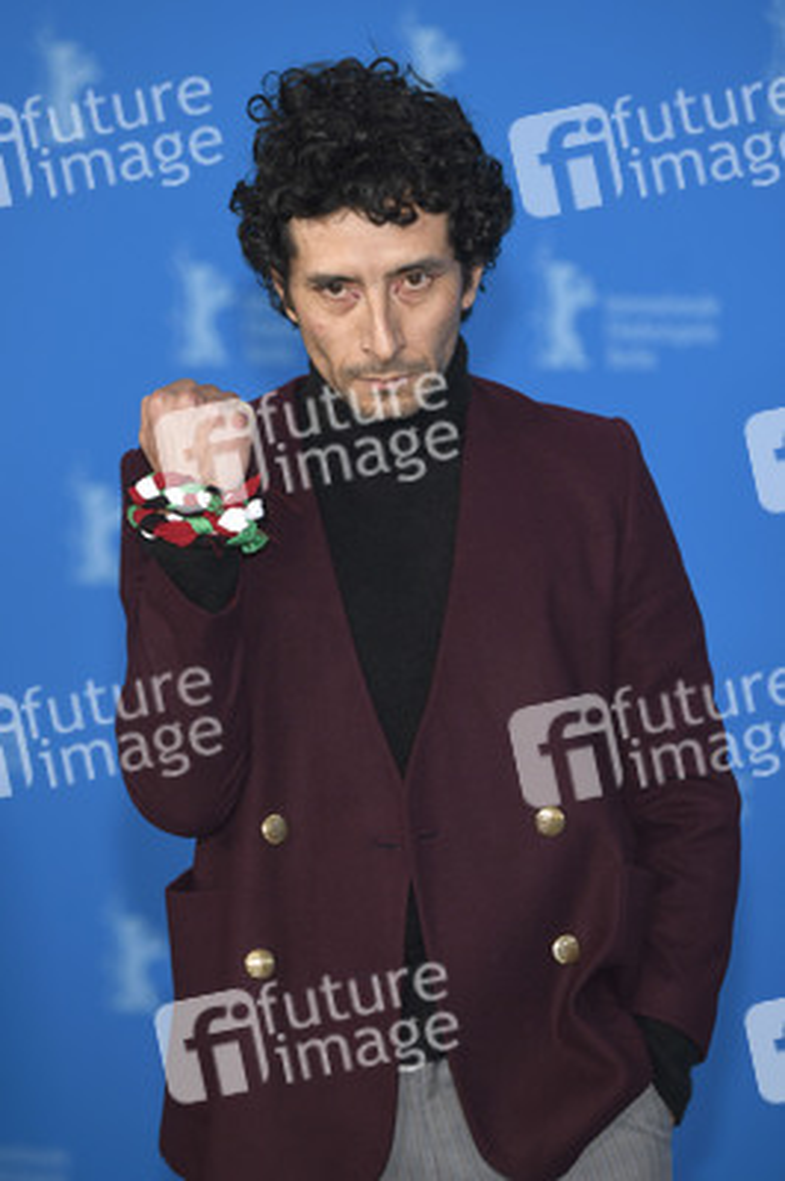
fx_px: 4914
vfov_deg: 13.7
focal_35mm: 150
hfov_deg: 9.1
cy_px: 590
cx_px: 392
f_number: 3.5
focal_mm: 150
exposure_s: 1/500
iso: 640
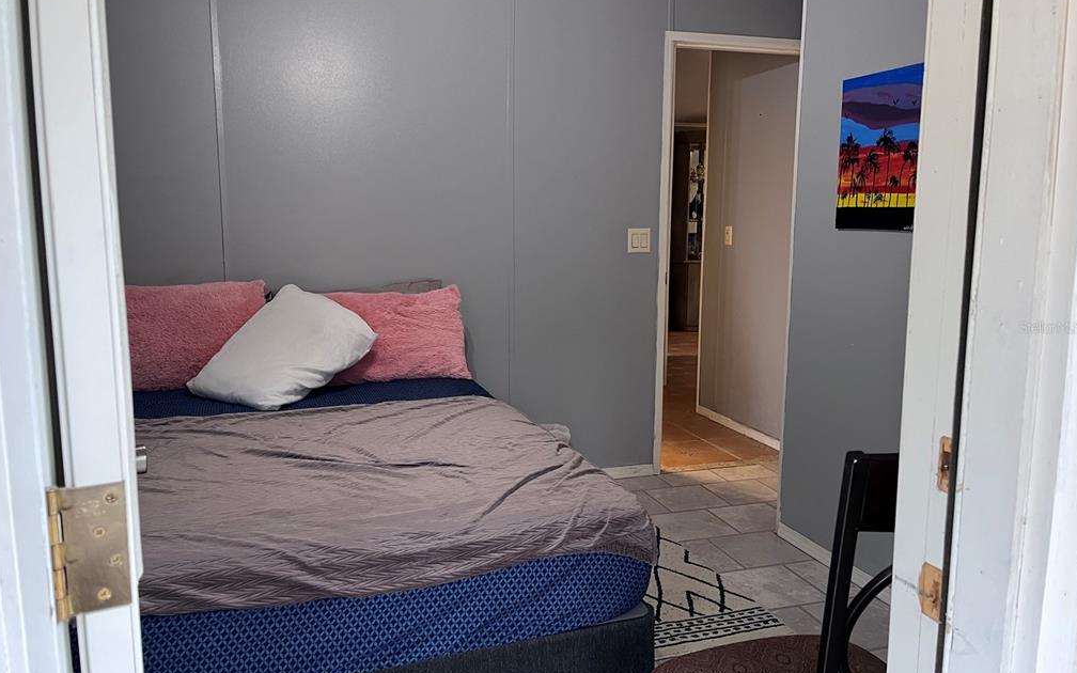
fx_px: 822
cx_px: 537
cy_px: 327
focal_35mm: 28
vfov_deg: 44.5
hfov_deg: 66.5
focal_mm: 5.1
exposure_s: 1/60
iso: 200
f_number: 1.6
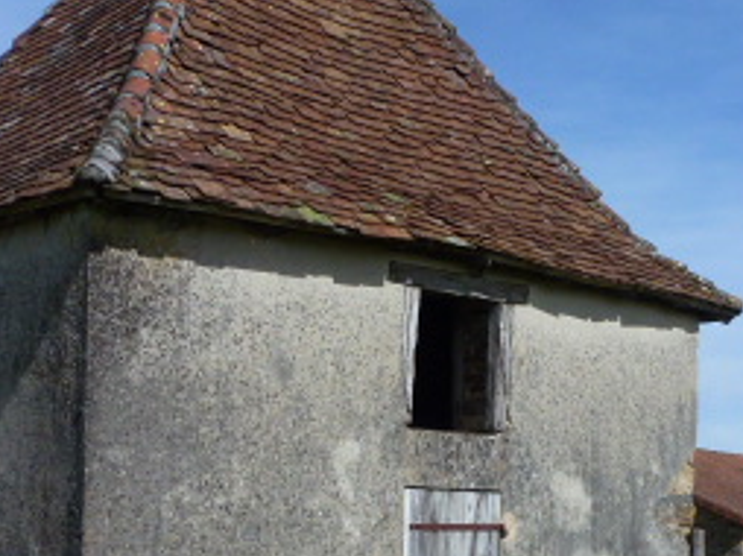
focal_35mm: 63
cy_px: 495
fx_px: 1351
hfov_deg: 30.5
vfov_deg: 22.7
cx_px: 506
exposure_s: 1/1300
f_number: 4
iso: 100
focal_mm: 4.3
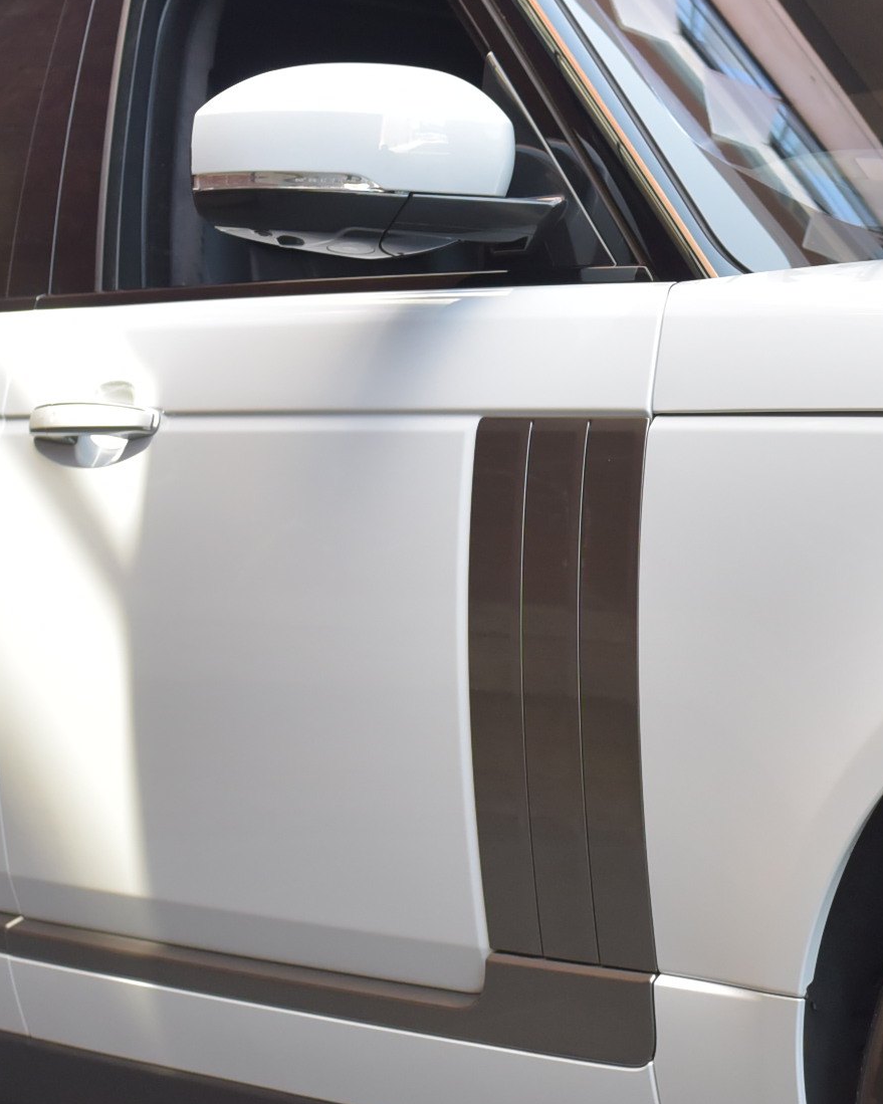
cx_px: 1154
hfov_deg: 13.5
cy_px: 707
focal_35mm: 110
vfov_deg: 17.4
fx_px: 3594
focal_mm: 35
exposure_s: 1/320
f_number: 4
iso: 1000
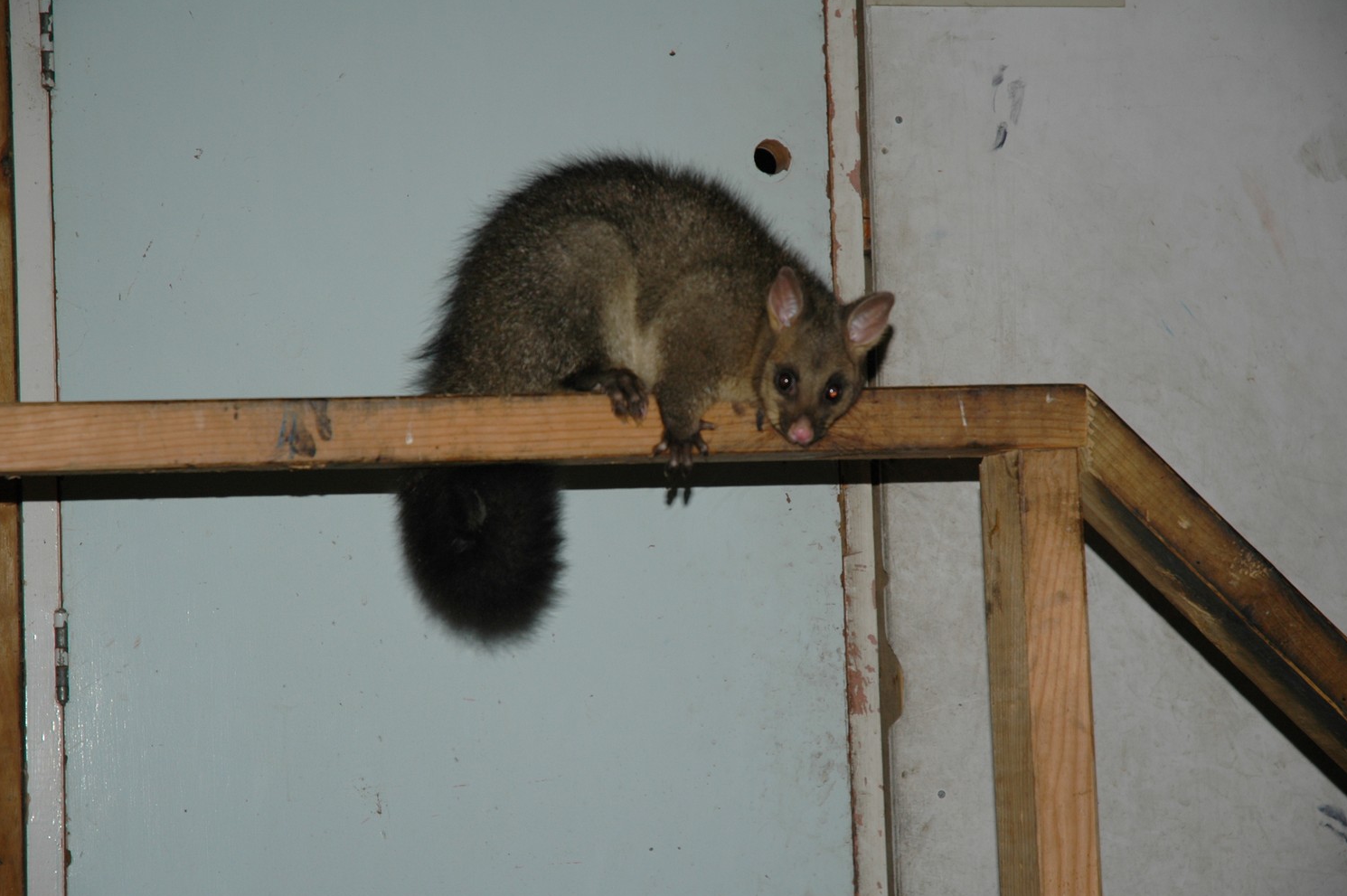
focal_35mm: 106
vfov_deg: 12.9
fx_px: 3963
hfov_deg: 19.3
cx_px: 678
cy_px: 448
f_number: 4.5
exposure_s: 1/60
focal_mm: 70
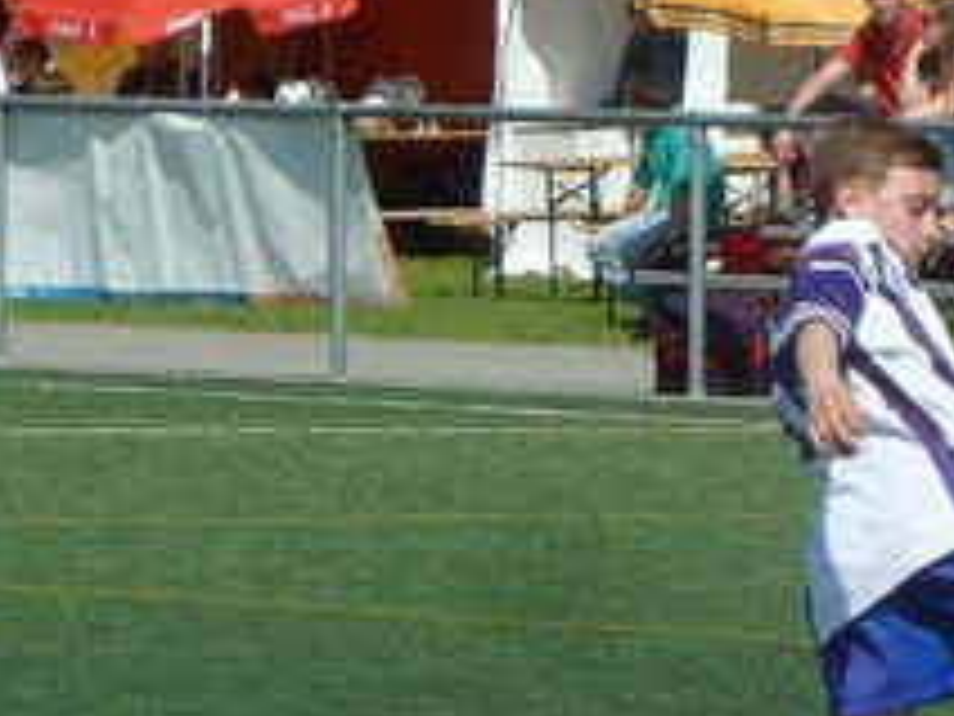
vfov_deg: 2.3
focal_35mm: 647
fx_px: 17831
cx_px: 1202
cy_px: 399
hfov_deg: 3.1
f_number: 5.6
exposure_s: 1/640
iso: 100
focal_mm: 32.1
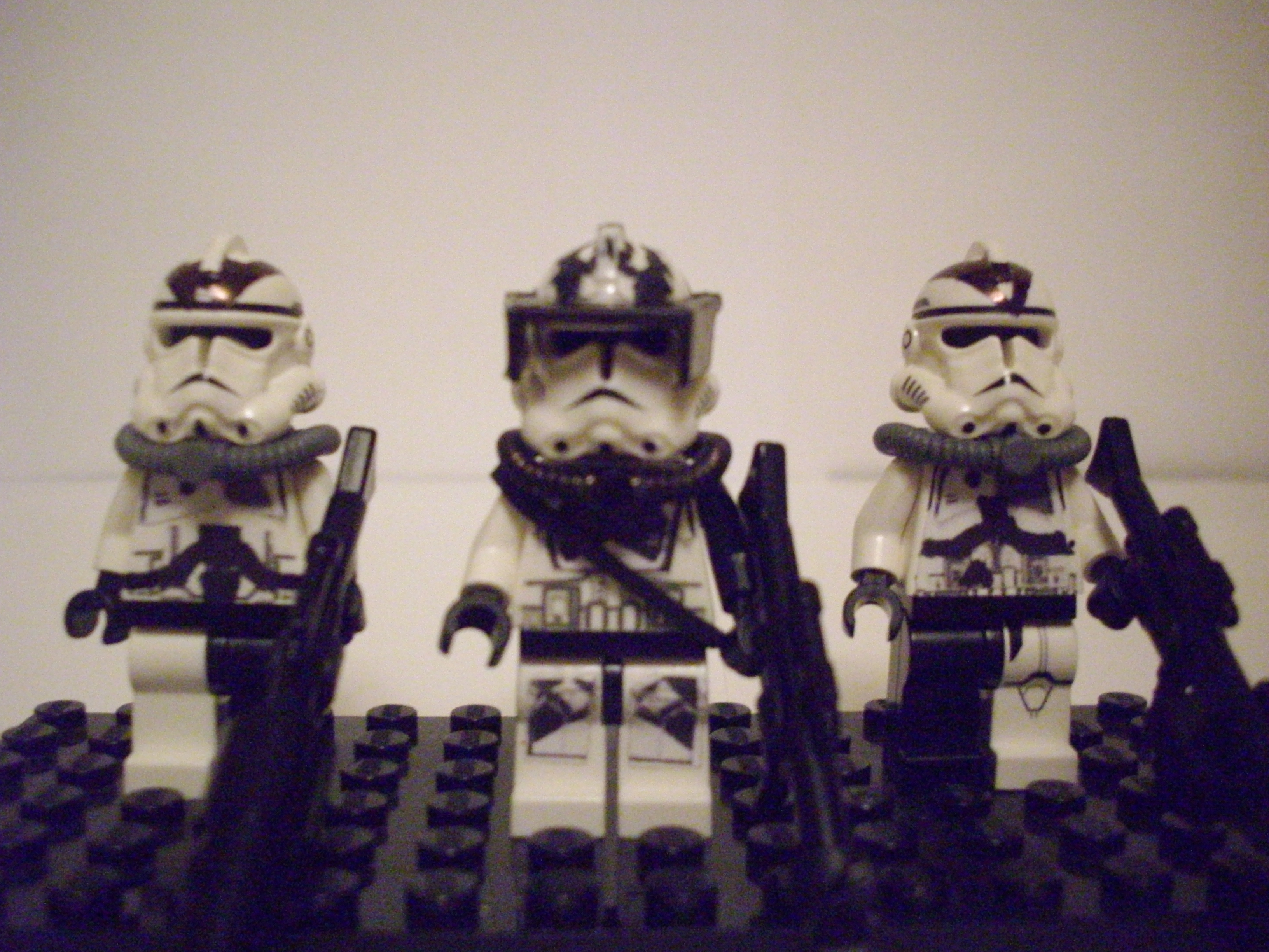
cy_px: 476
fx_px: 1356
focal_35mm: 37
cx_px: 634
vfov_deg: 38.7
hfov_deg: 50.1
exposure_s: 1/25
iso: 1000
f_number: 2.8
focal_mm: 6.2
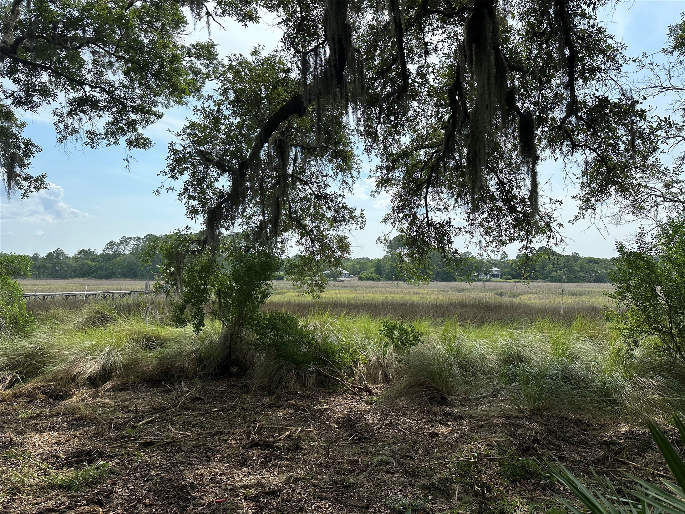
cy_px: 257
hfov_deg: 71.6
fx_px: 475
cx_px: 342
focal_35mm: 24
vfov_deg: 56.8
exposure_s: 1/3597
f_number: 1.78
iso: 80
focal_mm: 6.86
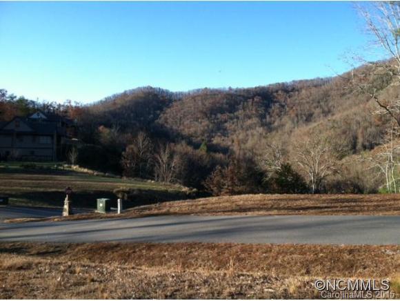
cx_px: 200
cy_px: 150
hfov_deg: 52.6
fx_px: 405
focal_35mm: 35
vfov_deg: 40.8
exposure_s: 1/357
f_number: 2.8
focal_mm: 3.85
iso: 80
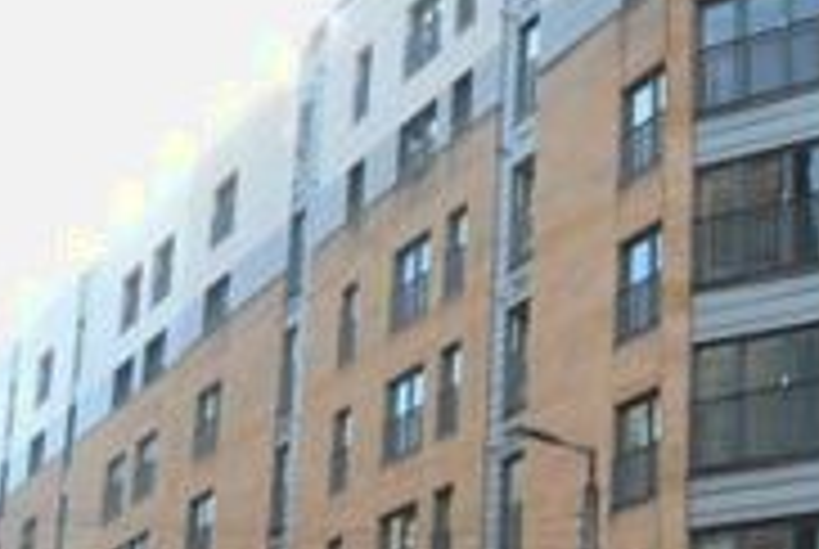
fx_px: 1707
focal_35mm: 75
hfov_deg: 26.2
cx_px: 711
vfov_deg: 17.8
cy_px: 556
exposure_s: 1/200
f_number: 10
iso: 400
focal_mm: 13
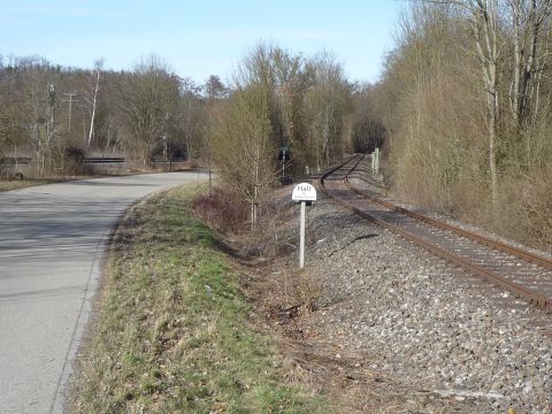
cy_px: 207
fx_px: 1100
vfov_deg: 21.3
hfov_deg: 28.2
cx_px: 276
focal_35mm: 69
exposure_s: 1/400
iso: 100
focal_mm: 7
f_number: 5
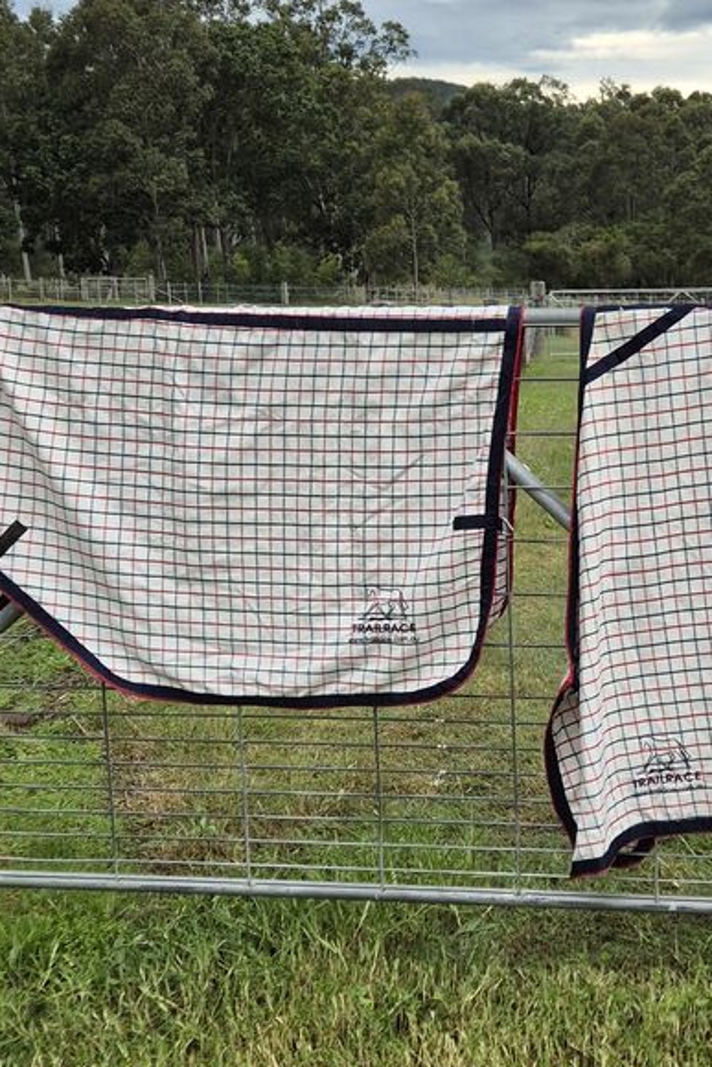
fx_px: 978
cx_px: 668
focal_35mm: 33
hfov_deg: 36.9
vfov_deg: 57.2
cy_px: 522
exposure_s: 1/346
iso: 25
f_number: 1.8
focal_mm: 5.4
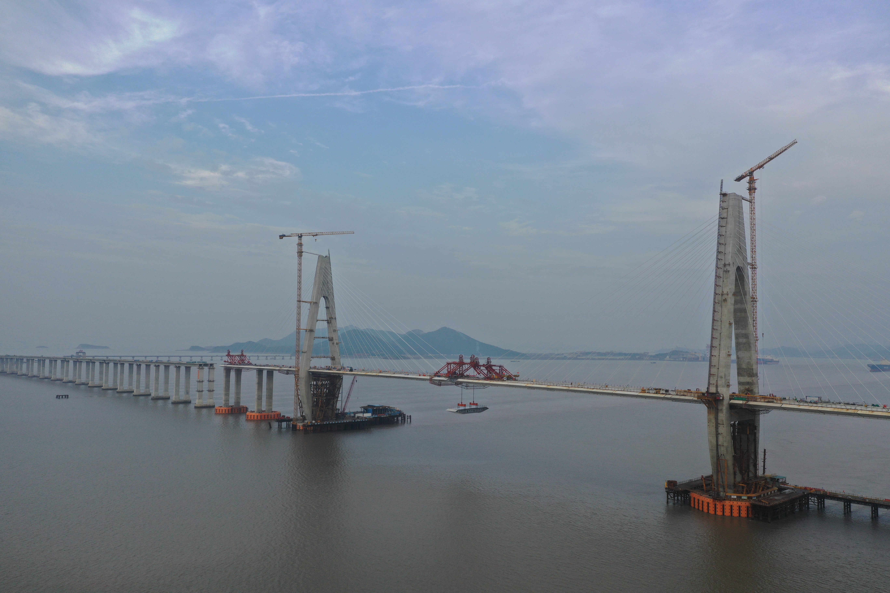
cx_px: 445
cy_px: 296
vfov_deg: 46.4
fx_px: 692
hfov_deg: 65.5
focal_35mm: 28
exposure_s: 1/200
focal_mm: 10.26
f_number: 5
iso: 100
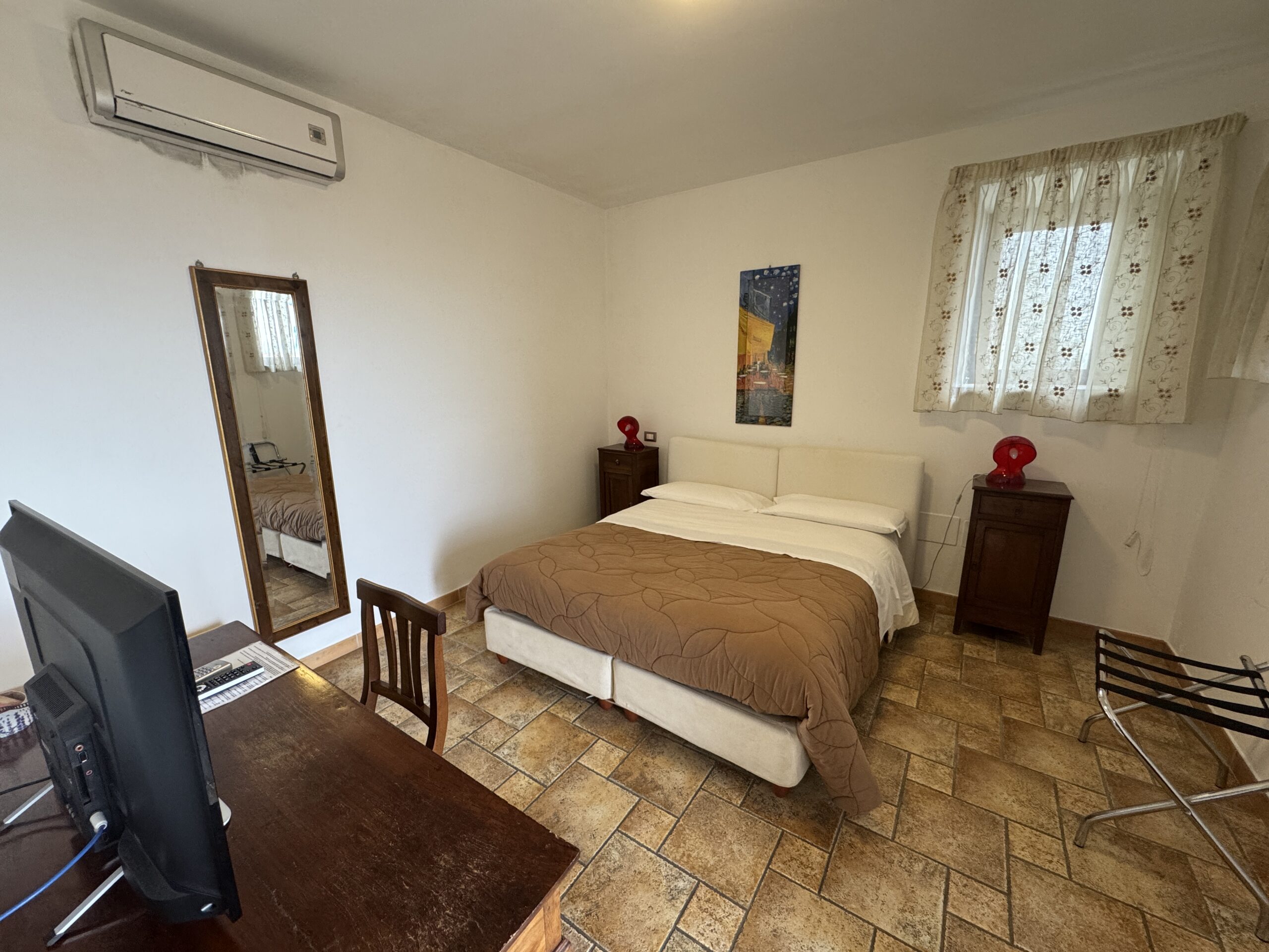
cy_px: 476
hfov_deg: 102.1
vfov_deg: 85.7
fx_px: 513
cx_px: 634
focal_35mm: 14
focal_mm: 2.22
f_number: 2.2
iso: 200
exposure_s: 1/100
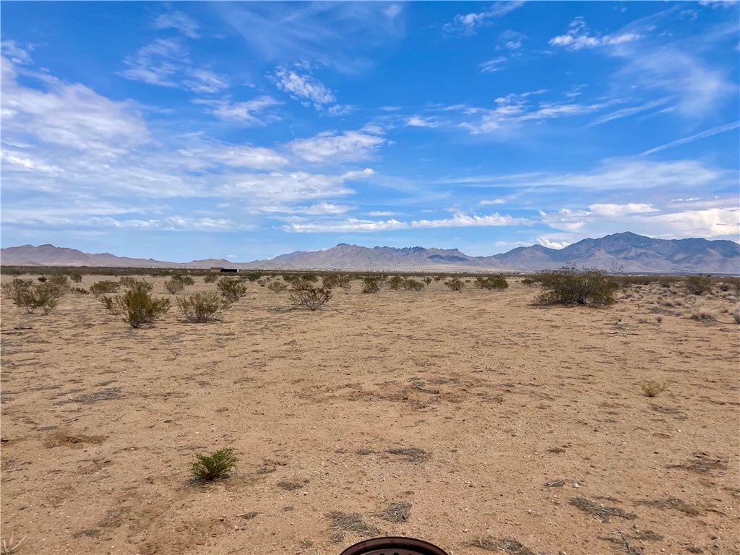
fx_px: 556
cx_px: 370
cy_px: 278
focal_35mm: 26
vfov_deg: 53.1
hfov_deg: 67.3
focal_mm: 4.2
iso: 32
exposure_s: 1/6135
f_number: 1.6
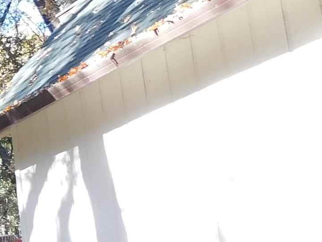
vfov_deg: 14.8
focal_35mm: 99
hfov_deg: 15.8
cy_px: 207
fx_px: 921
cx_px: -312
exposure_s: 1/60
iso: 125
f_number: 3
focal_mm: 4
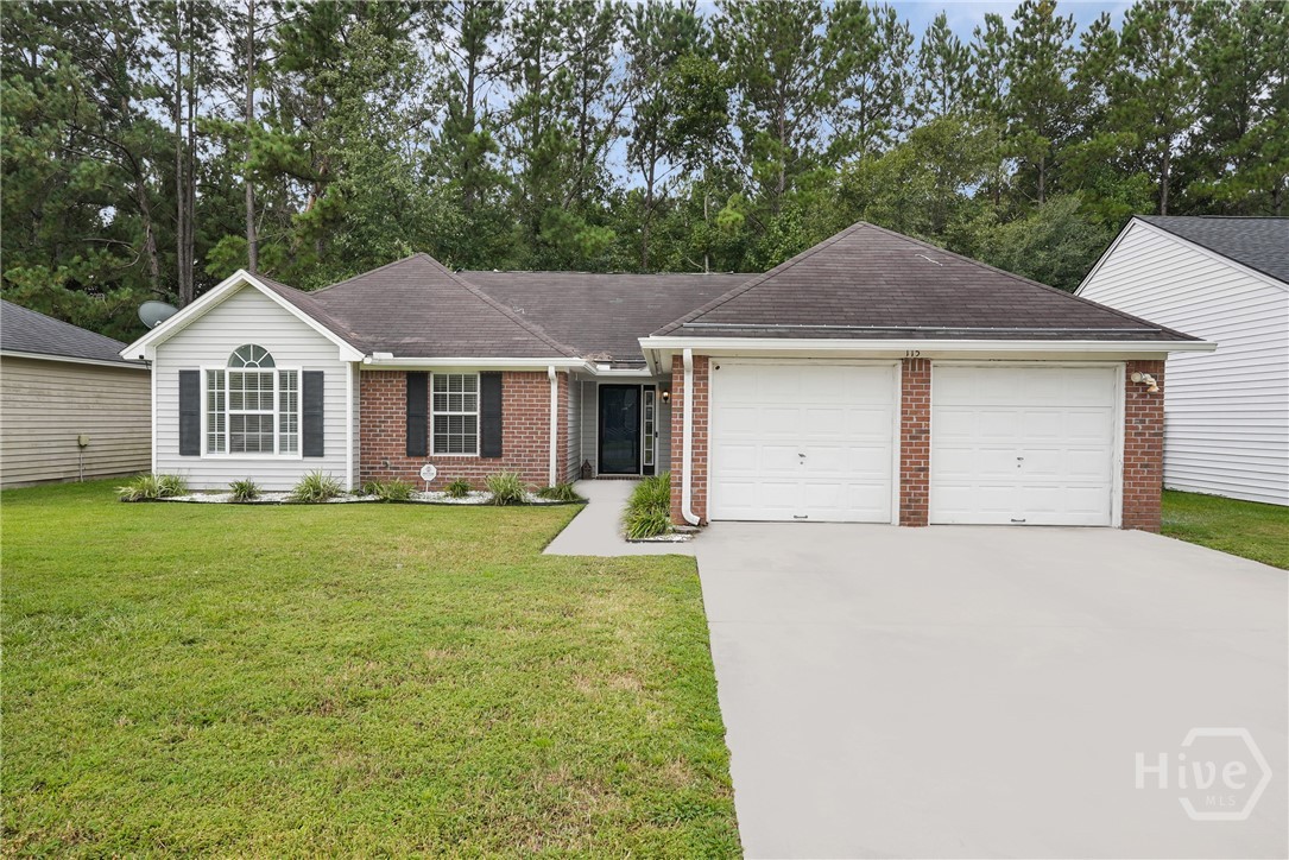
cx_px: 644
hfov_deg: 78.6
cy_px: 430
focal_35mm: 22
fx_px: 788
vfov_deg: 57.3
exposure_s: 1/60
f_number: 9
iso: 320
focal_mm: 22
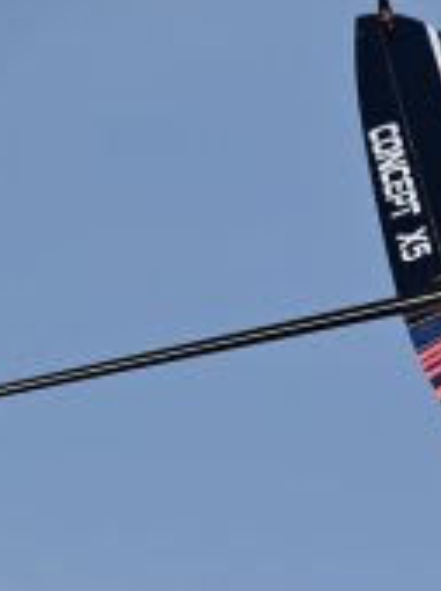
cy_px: 483
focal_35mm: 1127
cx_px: 398
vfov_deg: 1.8
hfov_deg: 1.3
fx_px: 19192
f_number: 8
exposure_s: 1/4000
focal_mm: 400
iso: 640
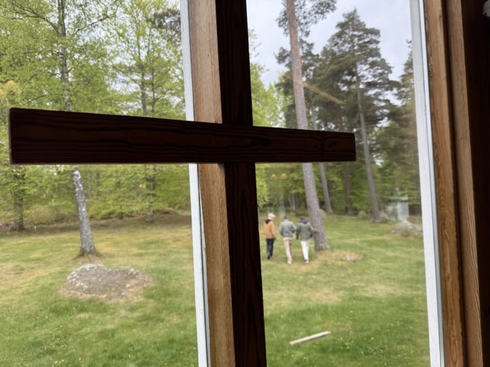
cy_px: 184
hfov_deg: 71.6
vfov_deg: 56.8
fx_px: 340
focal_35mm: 24
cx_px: 245
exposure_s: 1/627
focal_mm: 6.76
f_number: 1.78
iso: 80
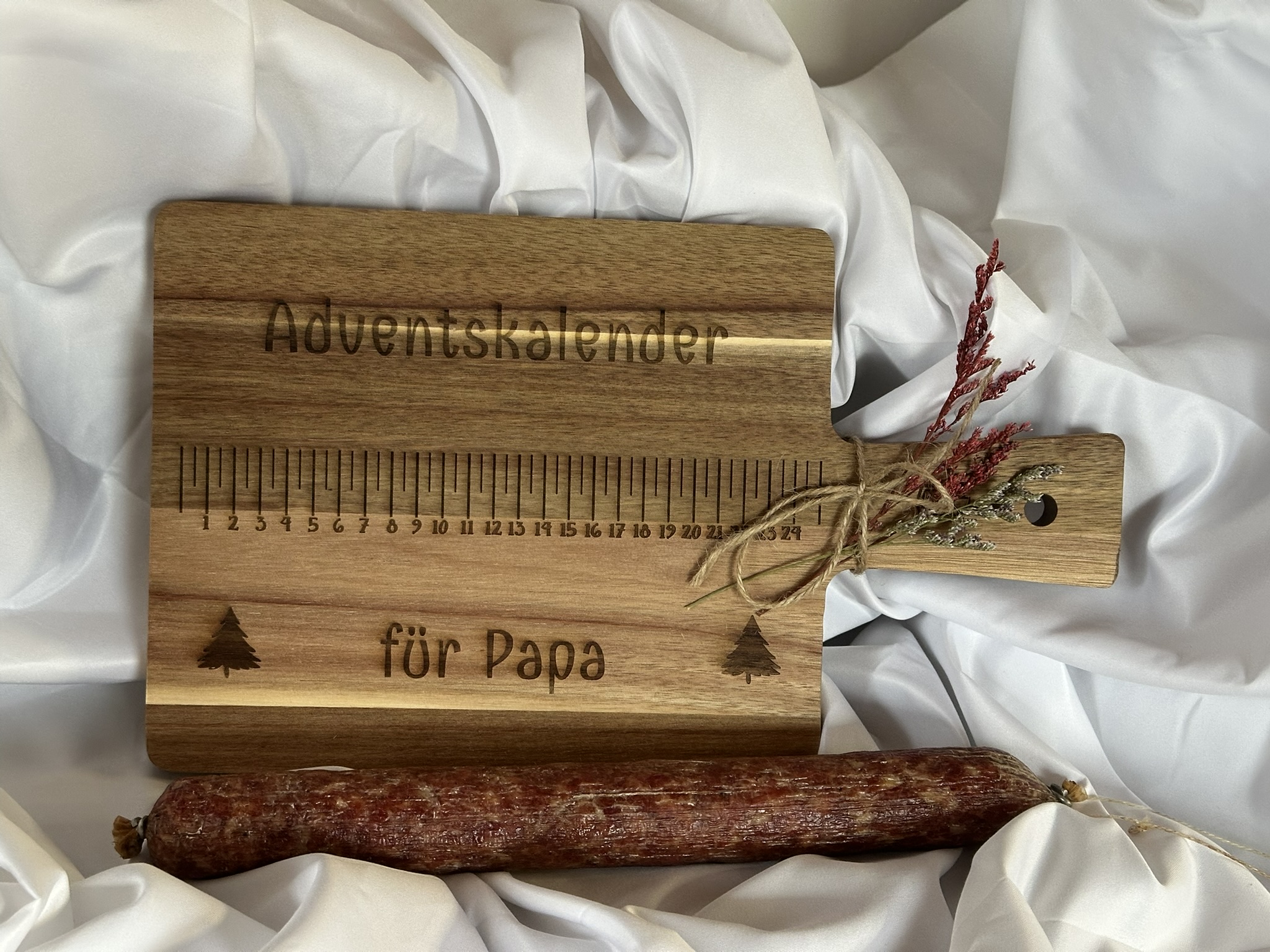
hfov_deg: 39.7
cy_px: 476
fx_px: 1761
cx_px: 635
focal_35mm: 48
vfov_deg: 30.3
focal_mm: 6.86
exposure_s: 1/51
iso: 250
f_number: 1.78
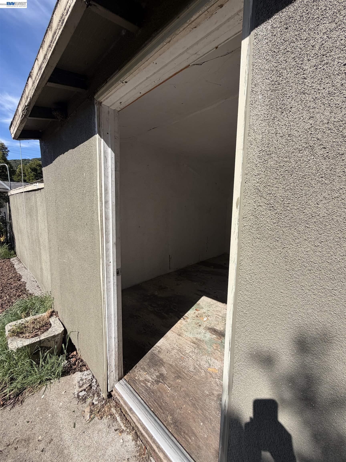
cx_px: 173
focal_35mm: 14
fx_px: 187
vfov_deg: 102.1
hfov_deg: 85.7
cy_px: 231
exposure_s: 1/770
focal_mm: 2.22
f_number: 2.2
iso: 32
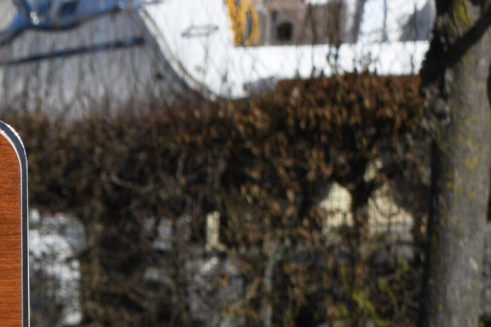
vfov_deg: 7.3
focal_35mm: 185
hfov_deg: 10.8
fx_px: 2524
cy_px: 429
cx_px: -197
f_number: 11
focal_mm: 40
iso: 100
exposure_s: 1/250
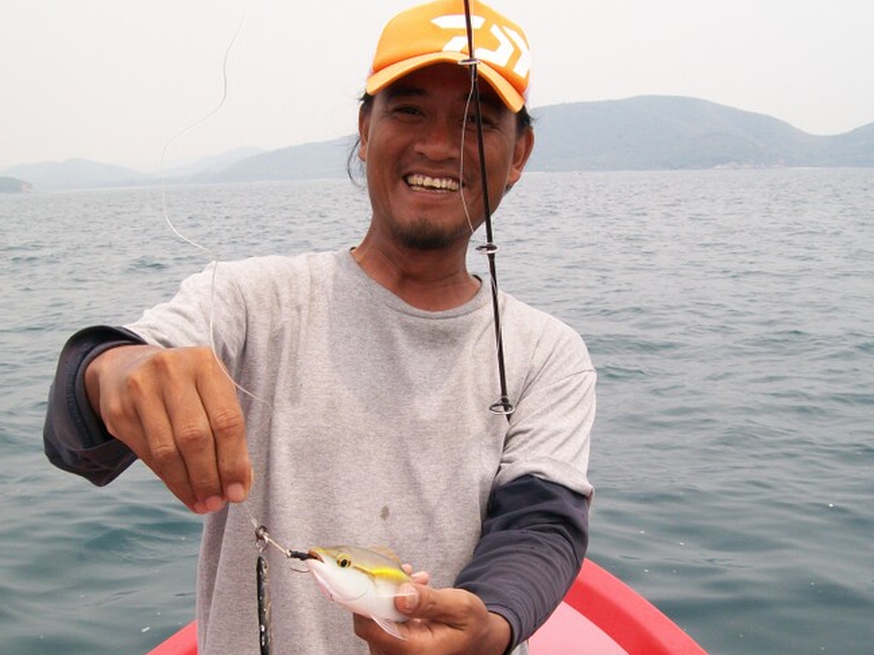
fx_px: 1060
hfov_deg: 44.7
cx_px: 378
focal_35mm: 42
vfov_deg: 34.3
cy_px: 380
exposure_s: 1/320
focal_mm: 6.1
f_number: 4.9
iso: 64
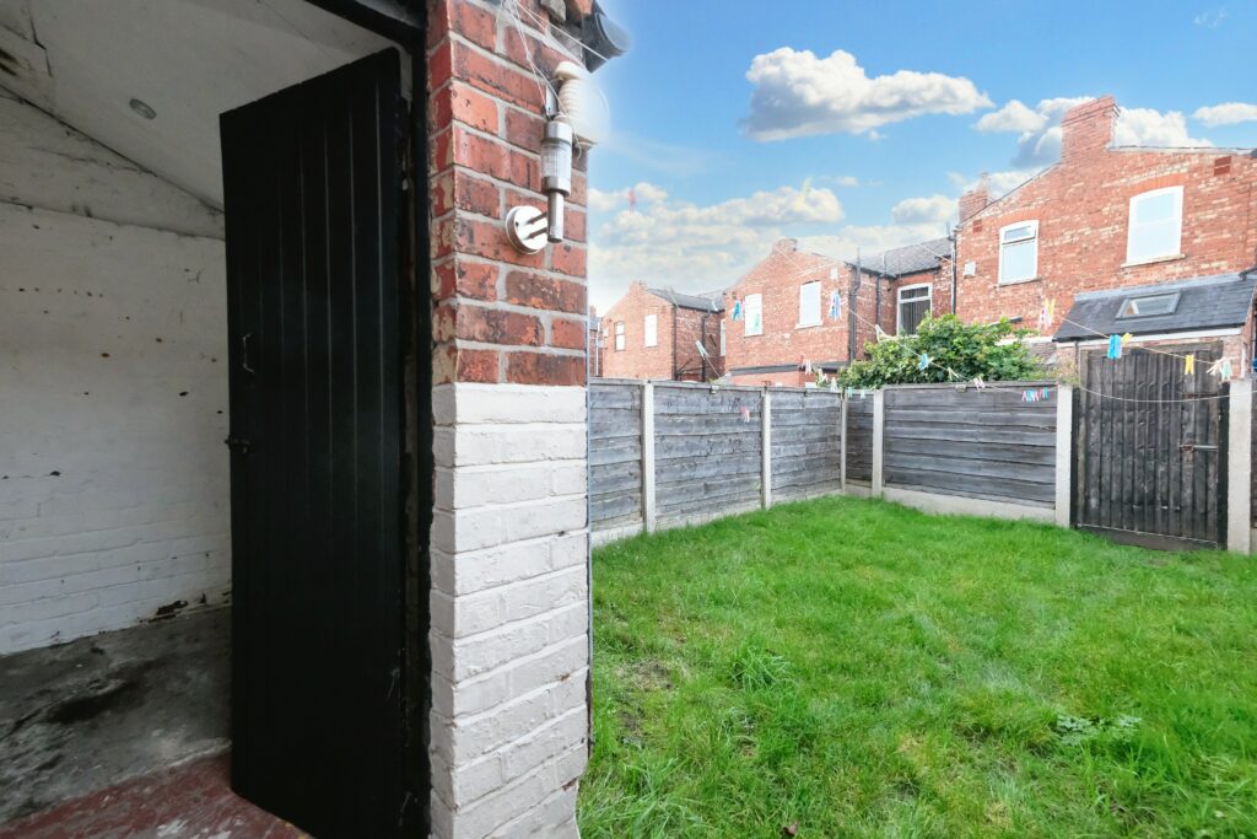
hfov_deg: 100.4
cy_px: 420
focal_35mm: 15
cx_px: 628
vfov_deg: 77.3
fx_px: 524
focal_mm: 10
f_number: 5.6
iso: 4000
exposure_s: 1/75
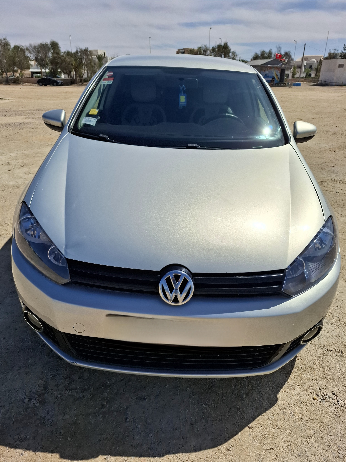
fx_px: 307
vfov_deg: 73.9
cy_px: 231
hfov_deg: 58.9
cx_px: 173
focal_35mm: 23
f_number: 1.8
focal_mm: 5.54
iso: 50
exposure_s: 1/10000
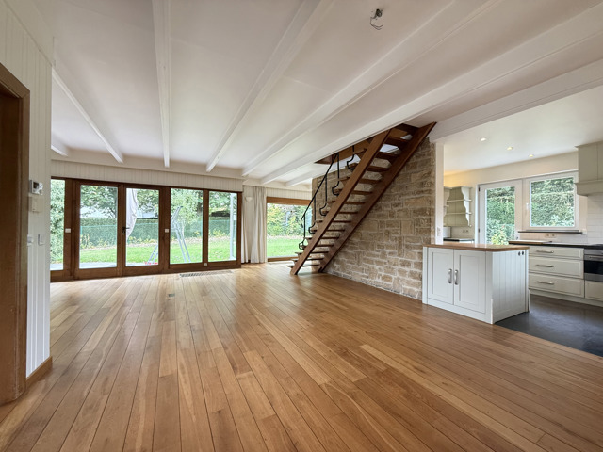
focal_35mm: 14
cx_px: 302
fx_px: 244
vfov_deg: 85.7
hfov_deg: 102.1
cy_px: 226
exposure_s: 1/99
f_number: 2.2
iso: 320
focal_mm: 2.22
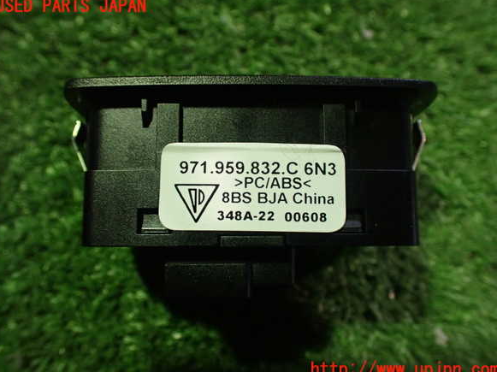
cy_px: 188
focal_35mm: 31
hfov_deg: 58.4
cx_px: 247
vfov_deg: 45.4
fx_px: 445
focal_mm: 5.4
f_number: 2.3
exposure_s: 1/60
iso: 800
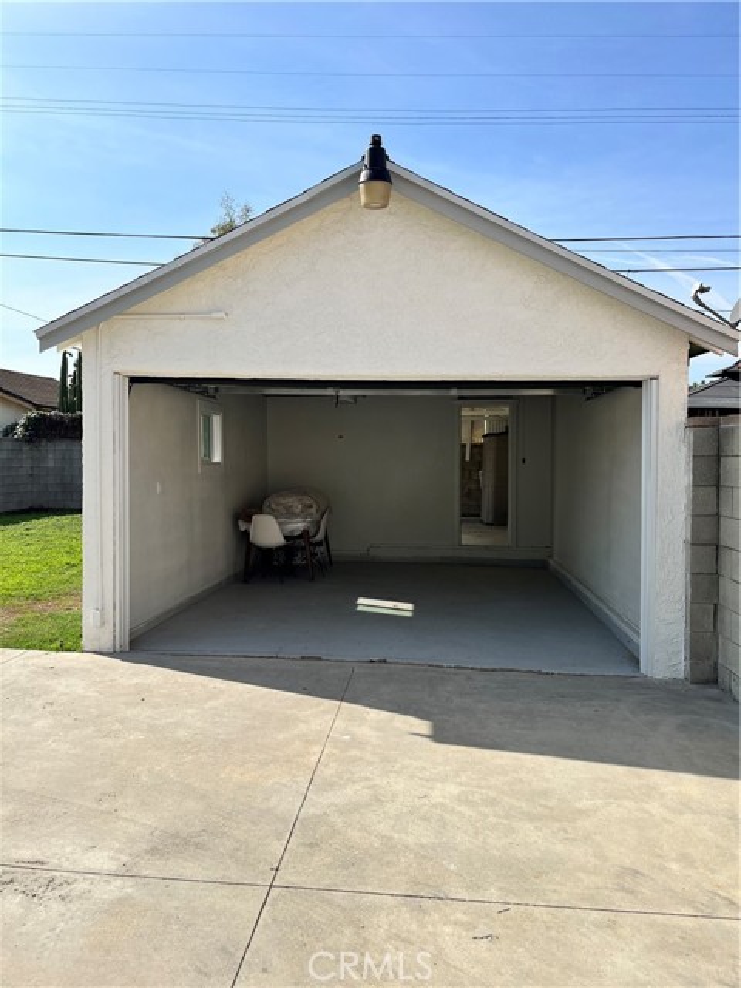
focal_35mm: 26
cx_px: 370
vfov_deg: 67.3
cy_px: 494
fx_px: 742
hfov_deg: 53.1
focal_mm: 5.1
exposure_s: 1/4016
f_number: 1.6
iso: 50
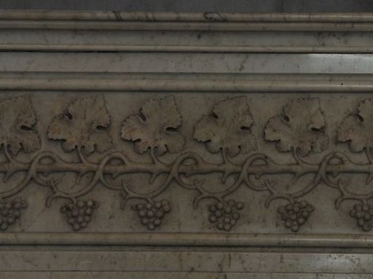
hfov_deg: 8.1
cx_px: 222
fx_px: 2649
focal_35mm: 246
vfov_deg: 6.0
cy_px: 113
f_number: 10
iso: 400
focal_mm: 85
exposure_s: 1/1.3
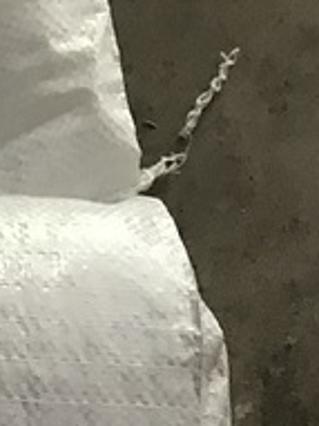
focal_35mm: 129
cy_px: 970
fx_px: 1587
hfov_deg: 10.4
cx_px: -366
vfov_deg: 12.5
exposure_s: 1/10
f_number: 1.8
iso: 100
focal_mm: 3.99
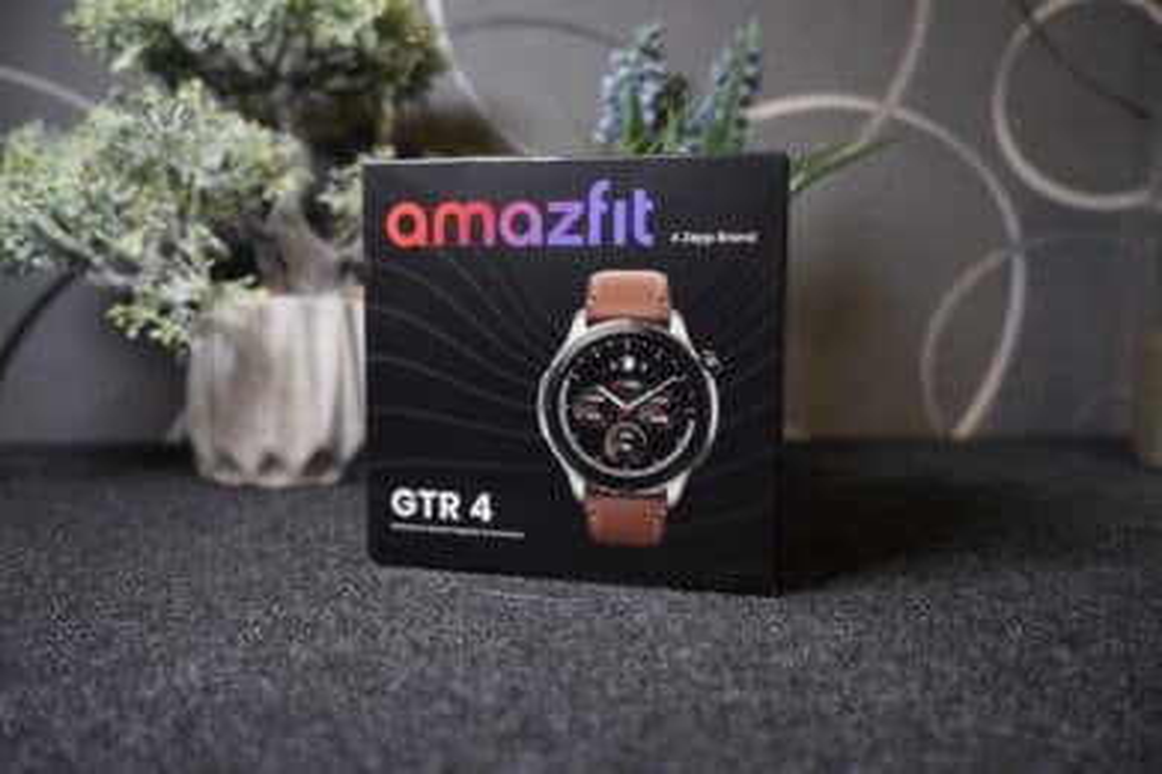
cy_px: 387
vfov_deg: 46.4
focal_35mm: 28
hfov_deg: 65.5
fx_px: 904
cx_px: 581
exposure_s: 1/30
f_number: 4.5
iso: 400
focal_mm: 28
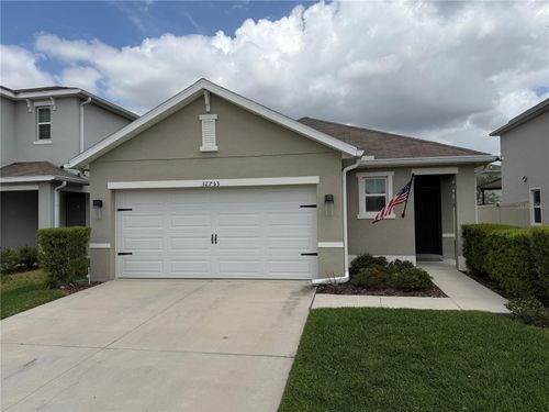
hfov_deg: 71.6
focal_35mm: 24
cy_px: 206
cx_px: 274
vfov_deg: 56.8
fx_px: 381
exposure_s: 1/8130
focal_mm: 6.76
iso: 80
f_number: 1.78
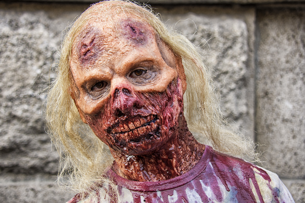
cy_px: 102
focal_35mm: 60
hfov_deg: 33.4
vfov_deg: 22.6
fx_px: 508
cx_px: 152
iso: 280
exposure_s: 1/200
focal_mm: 40
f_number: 5
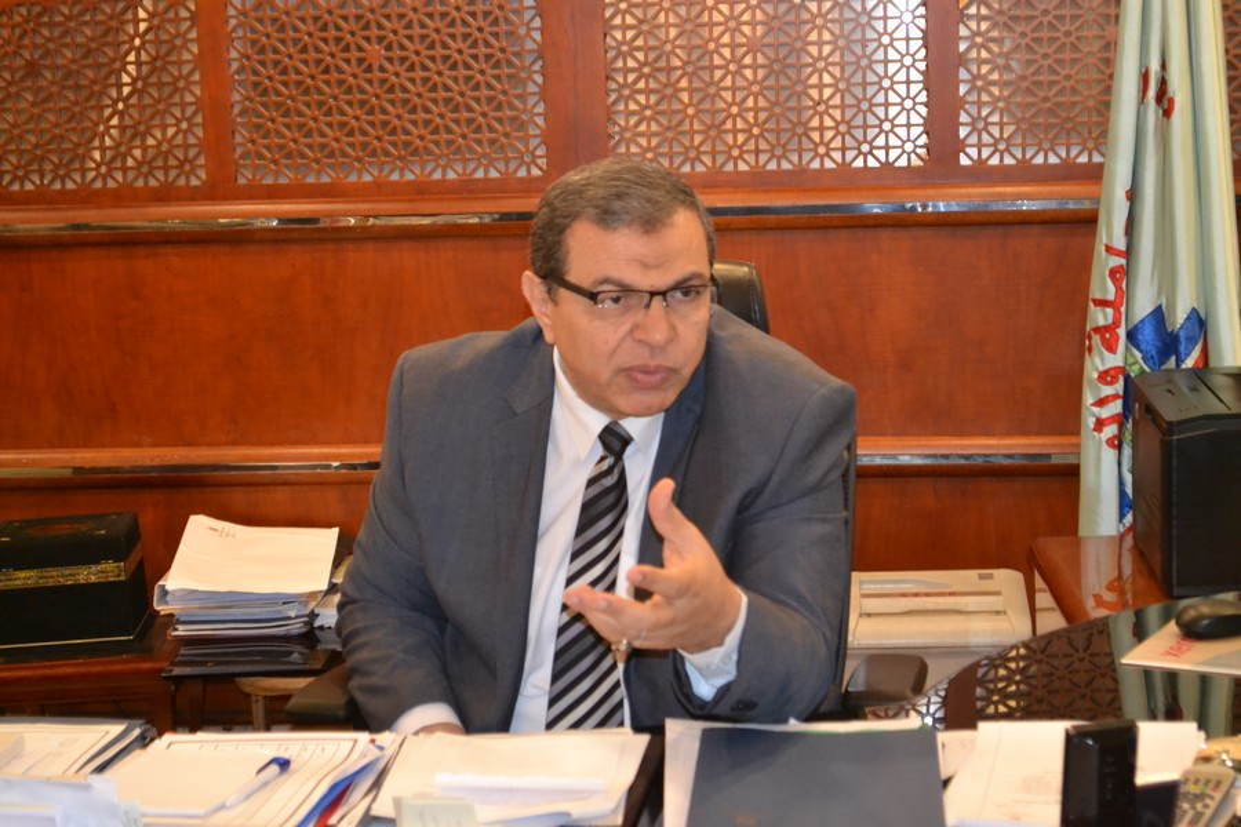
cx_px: 620
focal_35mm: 82
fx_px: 2844
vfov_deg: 16.6
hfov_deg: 24.6
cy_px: 414
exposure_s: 1/60
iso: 3200
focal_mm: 55
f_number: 5.6
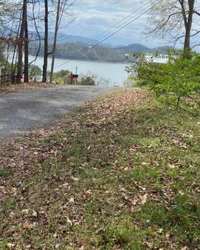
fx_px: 369
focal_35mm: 50
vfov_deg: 37.2
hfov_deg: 30.2
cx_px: 83
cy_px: 142
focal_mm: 4.25
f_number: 1.8
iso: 32
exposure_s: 1/2890
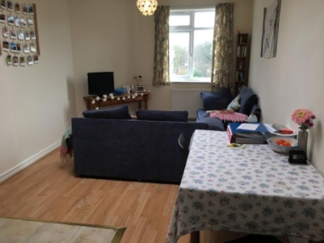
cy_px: 122
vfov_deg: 48.2
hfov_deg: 61.7
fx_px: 271
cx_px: 162
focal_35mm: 29
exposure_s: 1/33
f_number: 2.2
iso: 64
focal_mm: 4.15
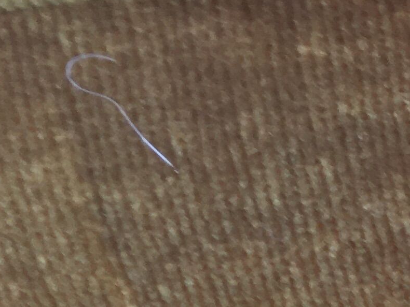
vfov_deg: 10.0
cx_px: 1009
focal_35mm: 148
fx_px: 1753
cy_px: 308
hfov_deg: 11.1
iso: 32
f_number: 2.2
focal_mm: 4.15
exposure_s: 1/100
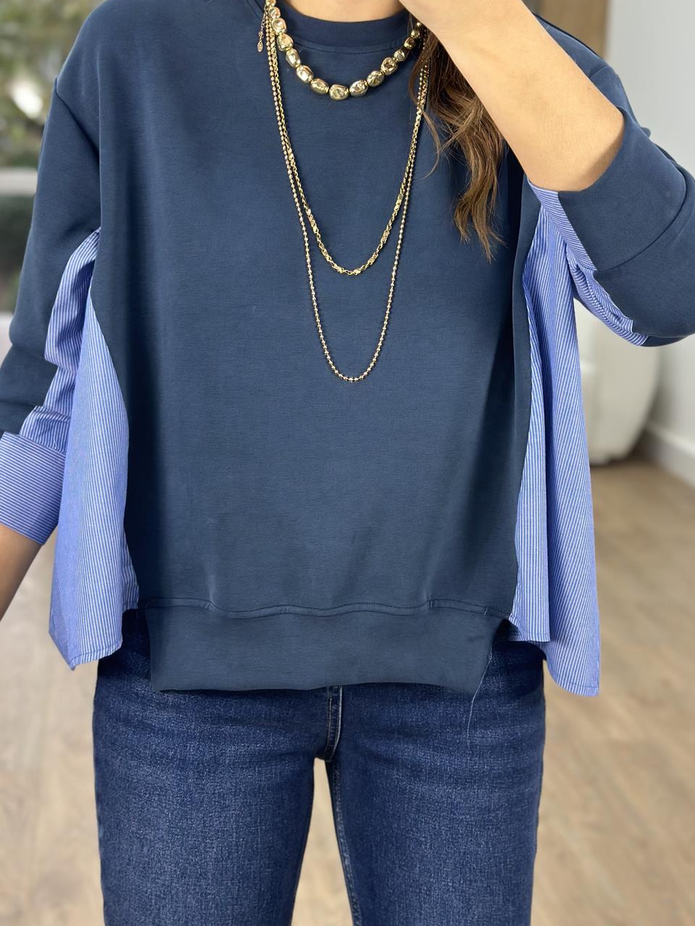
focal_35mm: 60
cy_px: 409
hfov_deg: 24.4
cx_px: 342
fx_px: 1606
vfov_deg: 32.2
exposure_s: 1/100
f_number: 1.78
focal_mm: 6.86
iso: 160
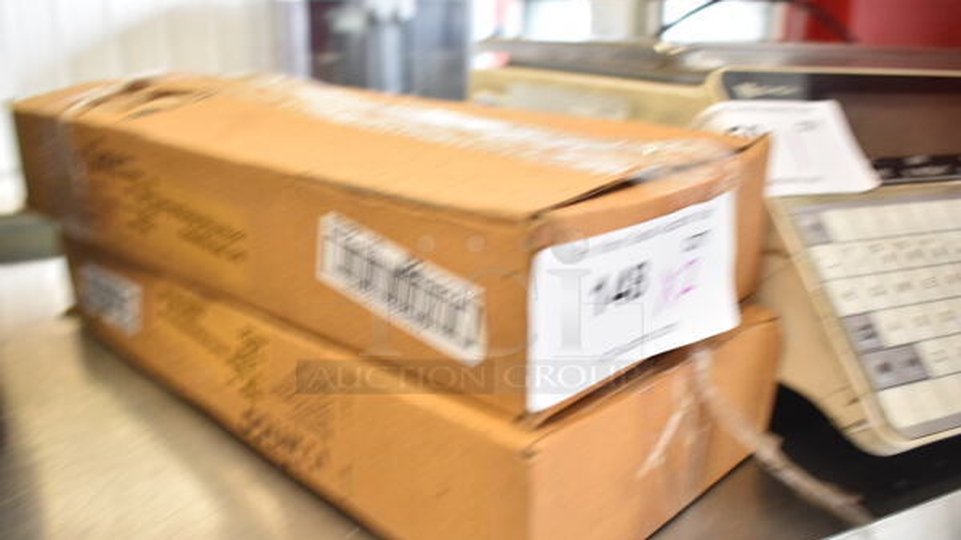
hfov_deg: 61.0
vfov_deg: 36.6
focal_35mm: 32
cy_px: 309
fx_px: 815
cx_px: 476
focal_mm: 20
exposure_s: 1/30
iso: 560
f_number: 3.5
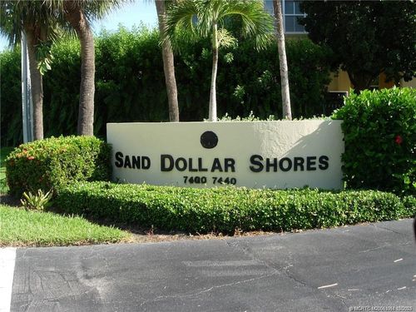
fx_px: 457
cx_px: 208
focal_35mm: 38
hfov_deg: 49.0
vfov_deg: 37.7
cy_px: 156
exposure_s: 1/242
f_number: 4.8
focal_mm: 7.8
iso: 79
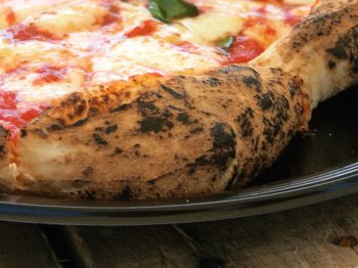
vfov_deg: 8.8
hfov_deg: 11.8
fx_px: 1726
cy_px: 28
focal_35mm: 167
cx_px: 148
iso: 20
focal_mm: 6.6
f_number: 2.8
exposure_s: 1/141
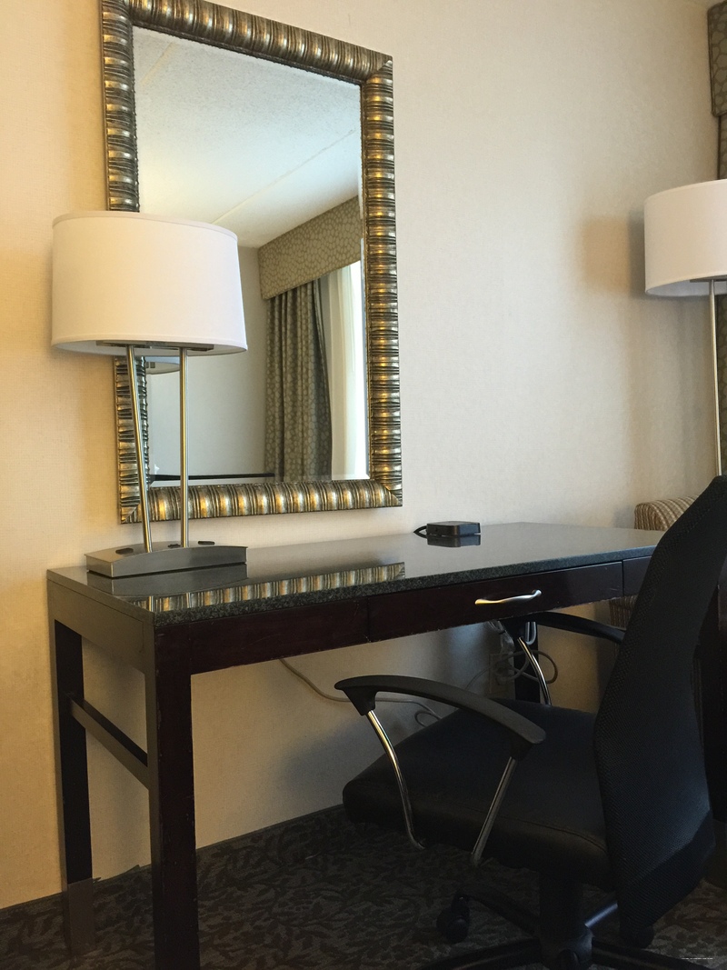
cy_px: 485
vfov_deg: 61.7
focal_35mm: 29
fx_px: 812
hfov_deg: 48.2
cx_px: 364
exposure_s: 1/15
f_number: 2.2
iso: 125
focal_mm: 4.15
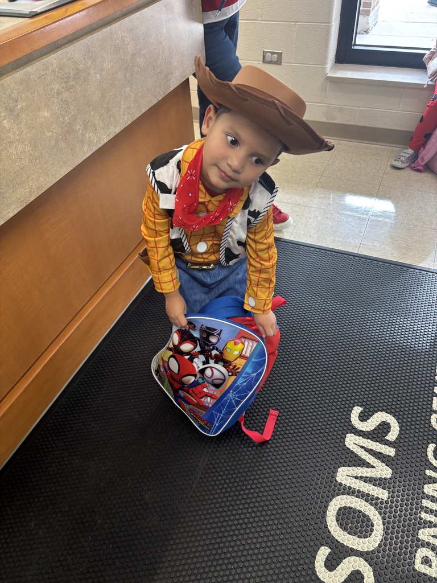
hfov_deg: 53.1
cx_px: 218
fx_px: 438
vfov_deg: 67.3
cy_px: 292
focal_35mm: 26
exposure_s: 1/54
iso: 125
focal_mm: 5.96
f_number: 1.6
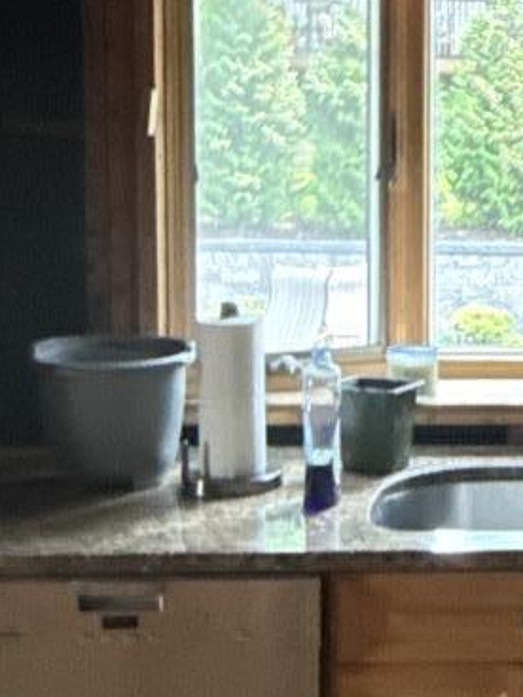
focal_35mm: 73
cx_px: 659
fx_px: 1471
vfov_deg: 26.6
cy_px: 263
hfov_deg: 18.9
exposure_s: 1/60
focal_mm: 2.22
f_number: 2.2
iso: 400
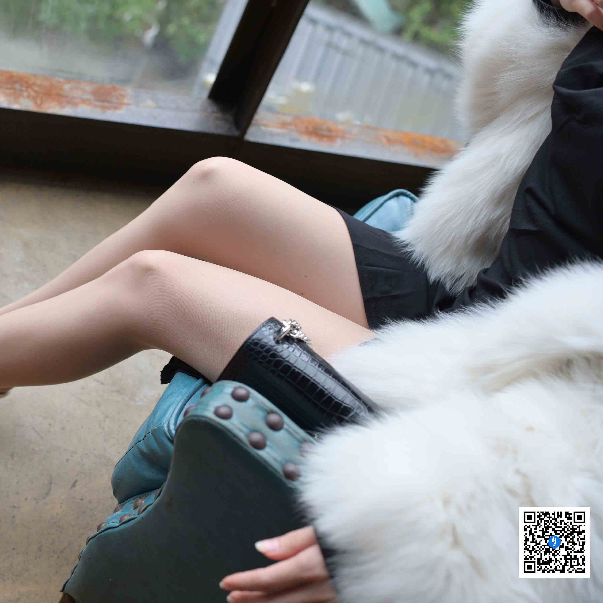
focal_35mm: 45
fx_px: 887
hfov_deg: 36.8
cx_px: 165
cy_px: 301
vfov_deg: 37.6
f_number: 4
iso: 800
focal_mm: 35
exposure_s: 1/250
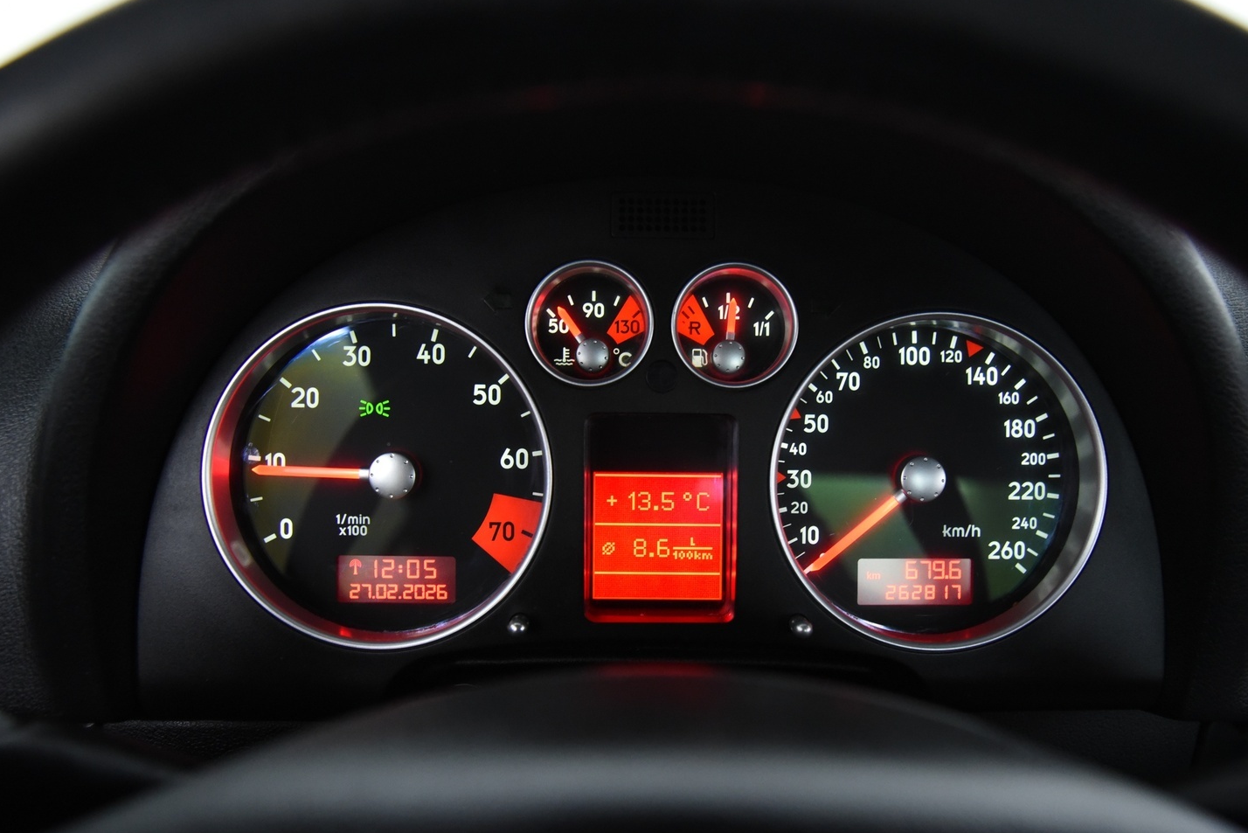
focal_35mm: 34
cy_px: 462
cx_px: 669
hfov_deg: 55.7
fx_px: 1179
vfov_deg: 38.9
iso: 4000
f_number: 4
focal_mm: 30
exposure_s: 1/30
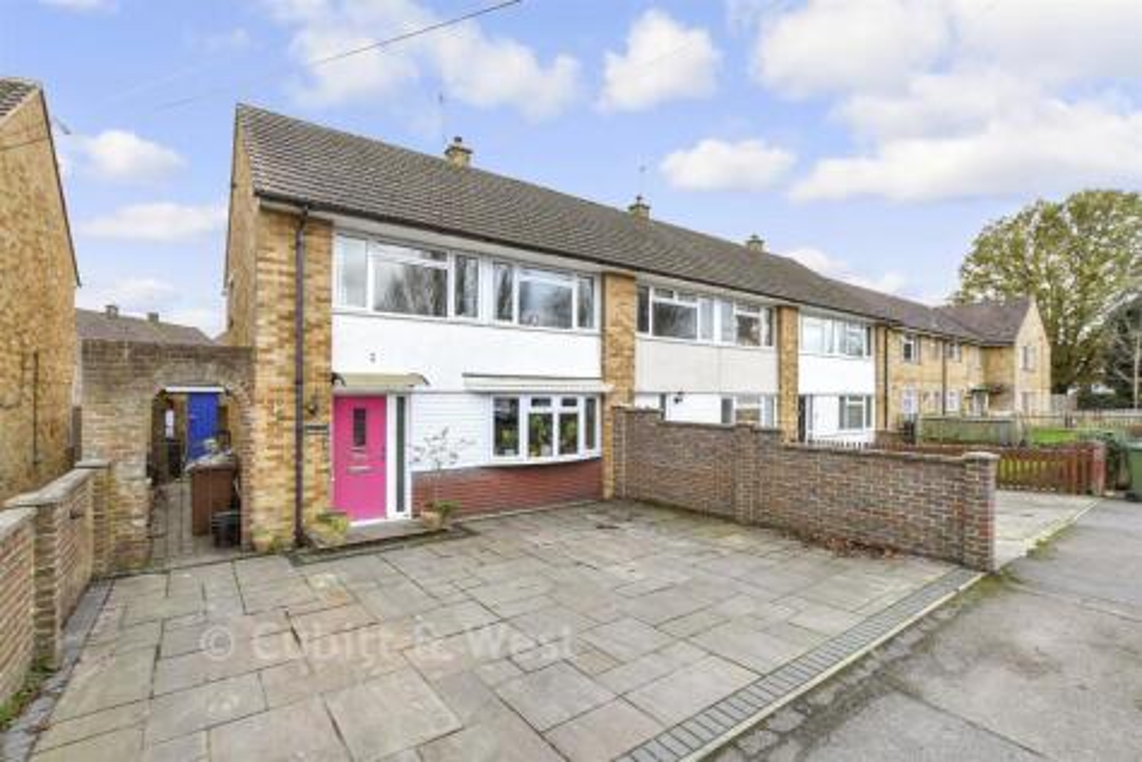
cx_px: 571
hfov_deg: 100.4
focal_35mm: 15
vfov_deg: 77.4
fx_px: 476
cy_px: 381
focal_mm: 10
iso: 160
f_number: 8
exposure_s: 1/13
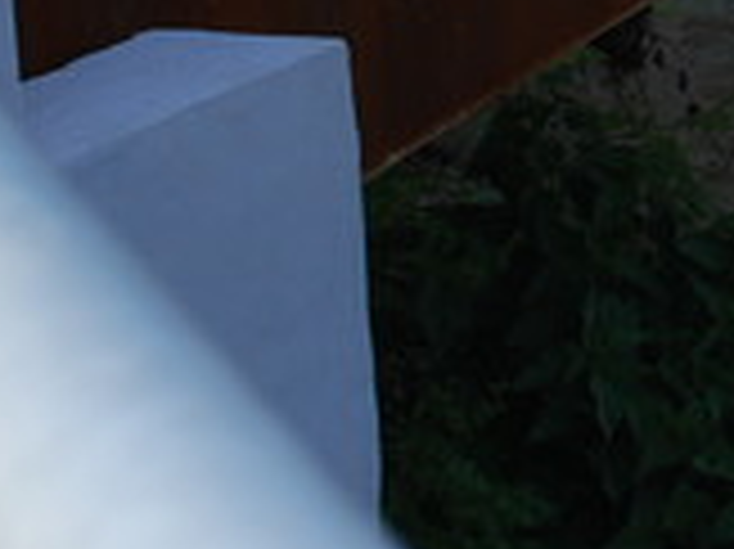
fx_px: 3899
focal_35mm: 184
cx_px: 1126
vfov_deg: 7.8
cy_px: -430
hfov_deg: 10.4
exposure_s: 1/160
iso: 100
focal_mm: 26
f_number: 6.3
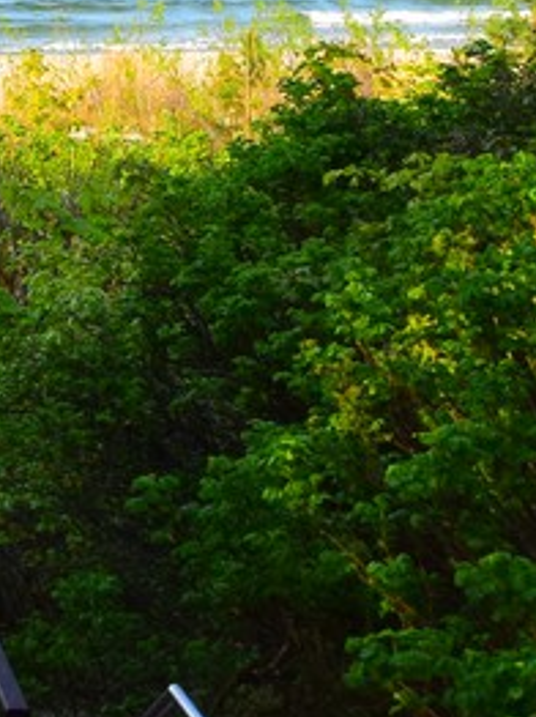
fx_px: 3764
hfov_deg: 7.8
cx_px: -536
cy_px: -5
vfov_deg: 10.8
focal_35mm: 182
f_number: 7.1
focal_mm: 22
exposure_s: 1/100
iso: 100
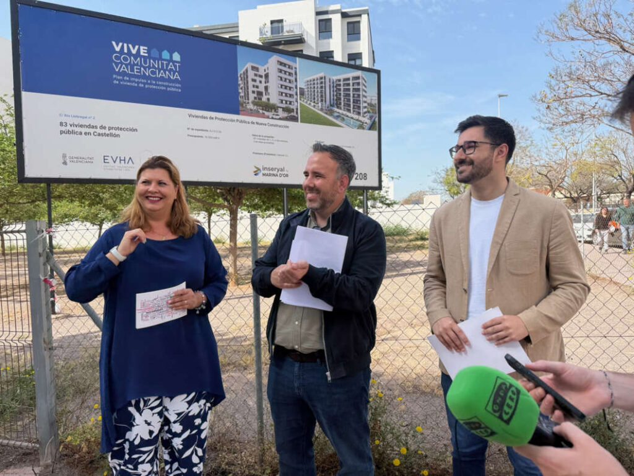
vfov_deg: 56.8
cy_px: 238
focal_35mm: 24
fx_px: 440
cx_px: 317
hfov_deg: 71.6
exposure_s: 1/2299
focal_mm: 6.76
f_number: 1.78
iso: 80
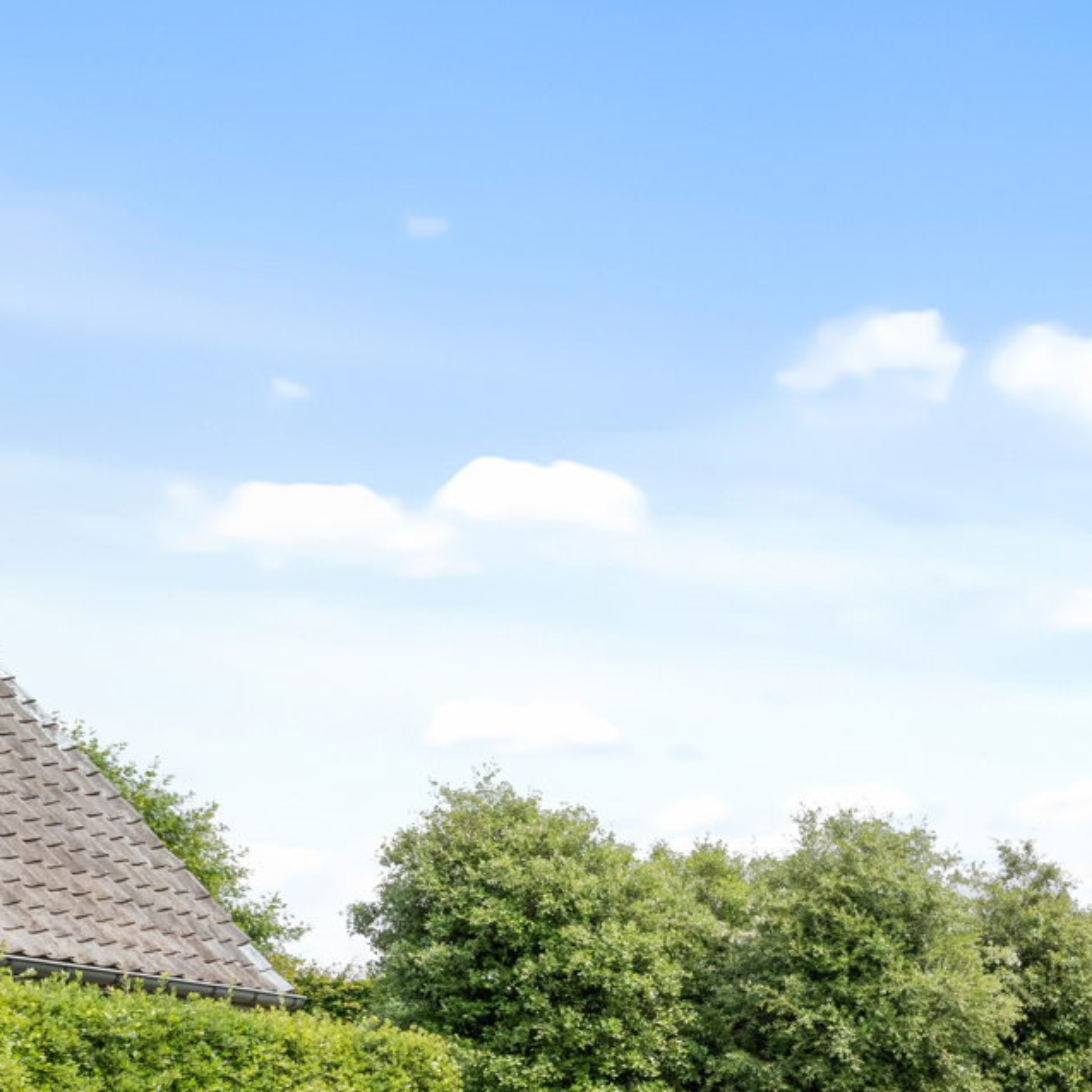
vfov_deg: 30.9
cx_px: 1553
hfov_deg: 26.7
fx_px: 1769
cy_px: 1176
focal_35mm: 50
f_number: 11
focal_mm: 17.2
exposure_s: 1/1000
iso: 1000
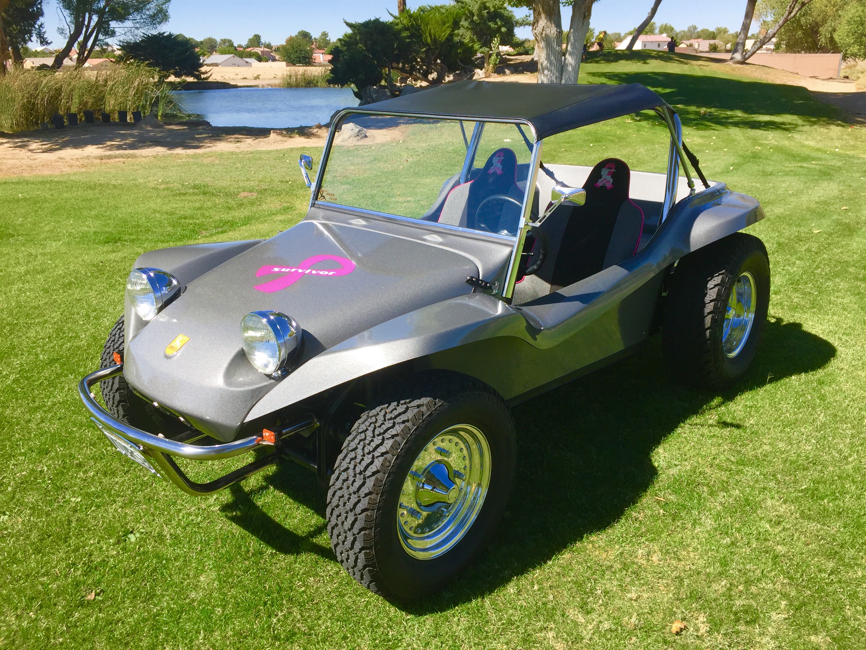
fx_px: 726
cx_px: 433
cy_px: 325
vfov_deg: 48.2
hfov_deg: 61.7
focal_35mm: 29
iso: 32
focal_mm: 4.15
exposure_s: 1/1319
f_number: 2.2
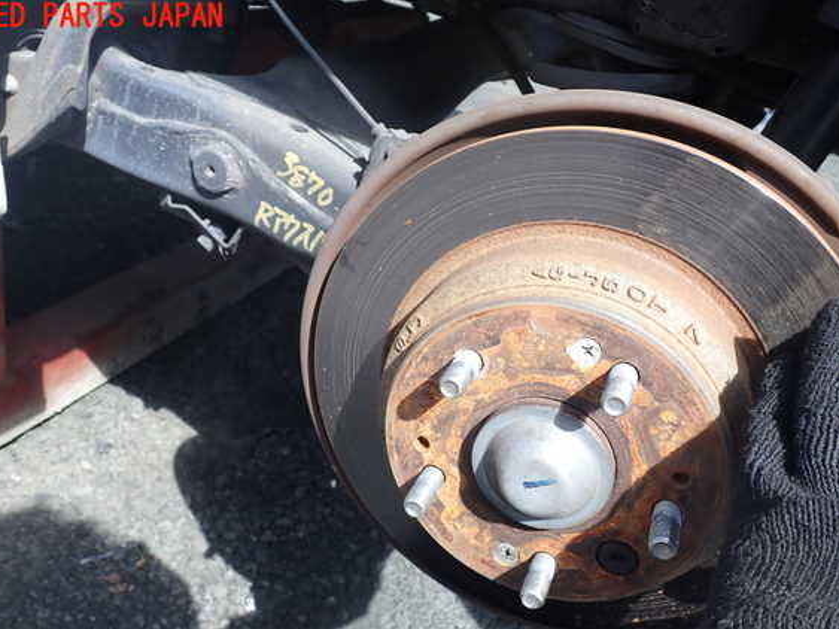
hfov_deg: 56.8
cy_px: 334
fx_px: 775
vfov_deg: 44.1
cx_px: 399
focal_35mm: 32
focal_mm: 5.4
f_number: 3.2
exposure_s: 1/250
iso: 100
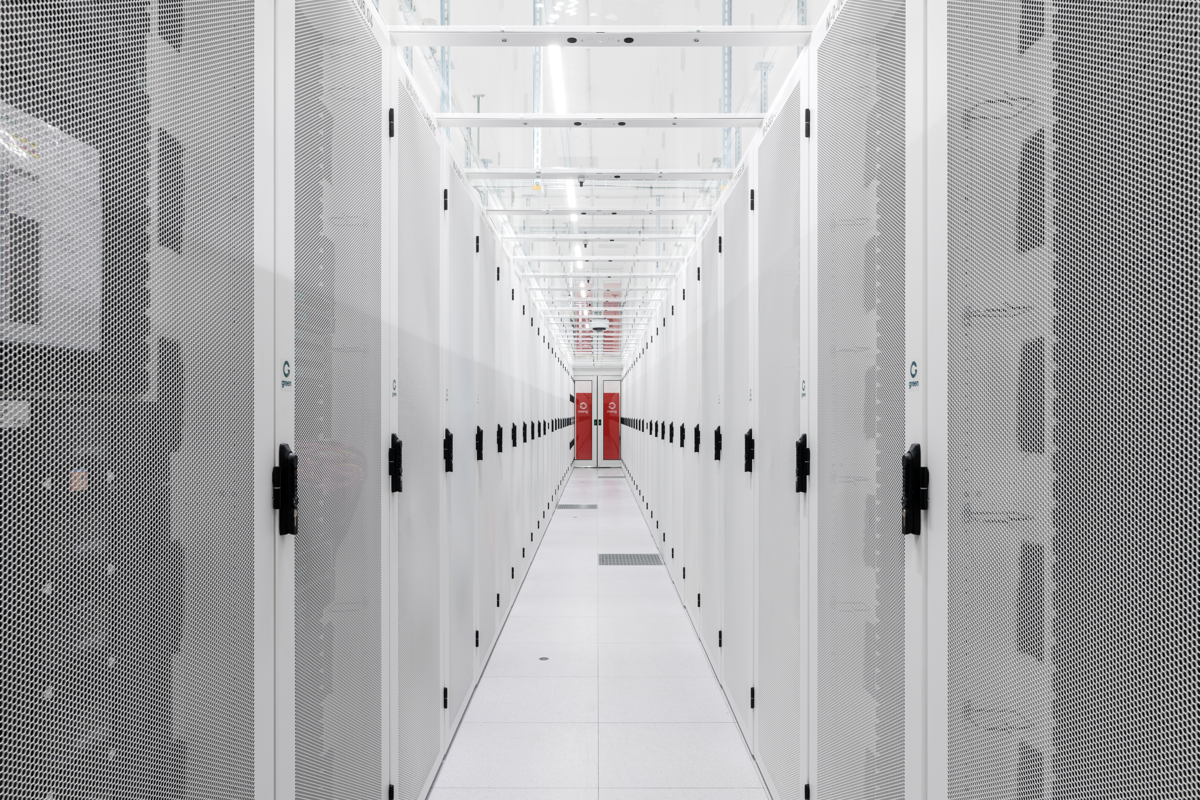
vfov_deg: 53.1
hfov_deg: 73.7
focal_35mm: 24
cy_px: 400
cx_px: 600
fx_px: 800
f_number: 13
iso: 100
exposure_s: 1/1.67
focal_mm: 24
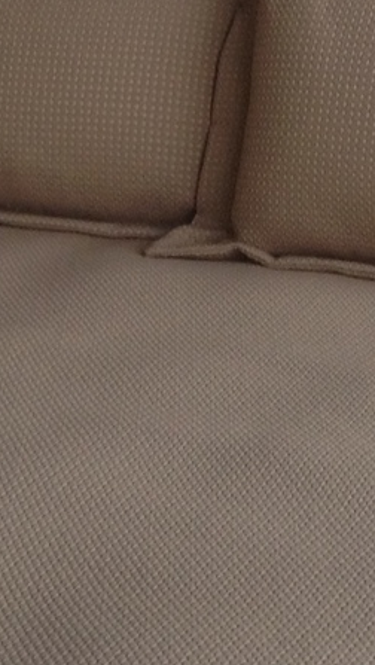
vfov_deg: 18.4
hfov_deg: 10.5
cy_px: 217
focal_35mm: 116
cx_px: 269
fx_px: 2047
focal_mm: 3.3
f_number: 2.4
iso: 50
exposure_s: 1/24
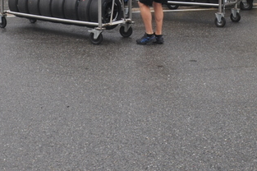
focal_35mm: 69
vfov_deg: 18.5
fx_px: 492
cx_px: 101
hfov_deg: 29.2
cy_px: -44
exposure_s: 1/320
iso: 320
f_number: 9
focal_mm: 18
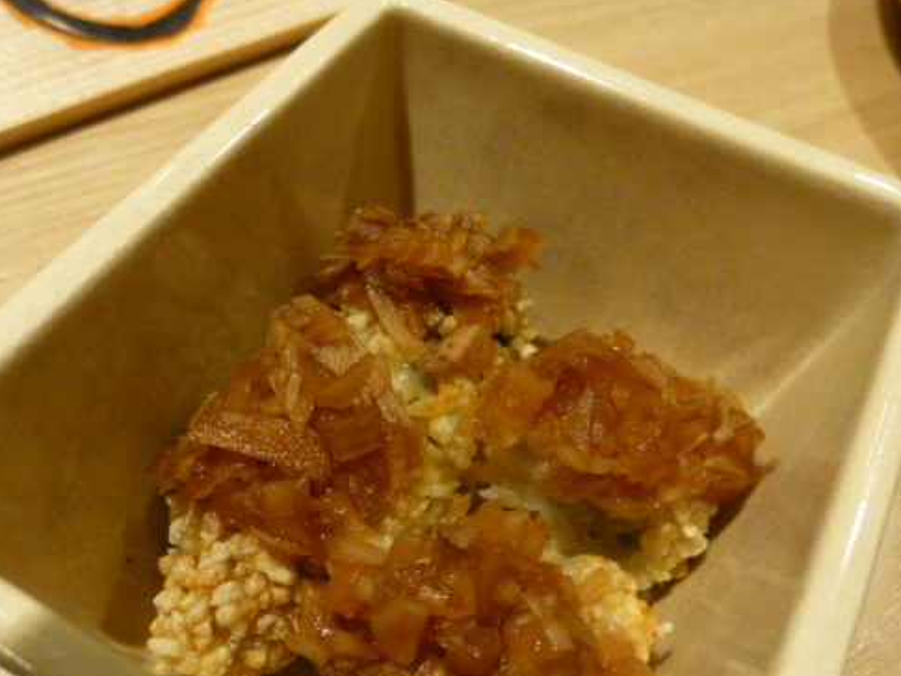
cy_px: 436
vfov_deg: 42.5
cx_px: 438
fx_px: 859
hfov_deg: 55.3
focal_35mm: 33
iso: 800
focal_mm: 4.5
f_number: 3.1
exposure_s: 1/125
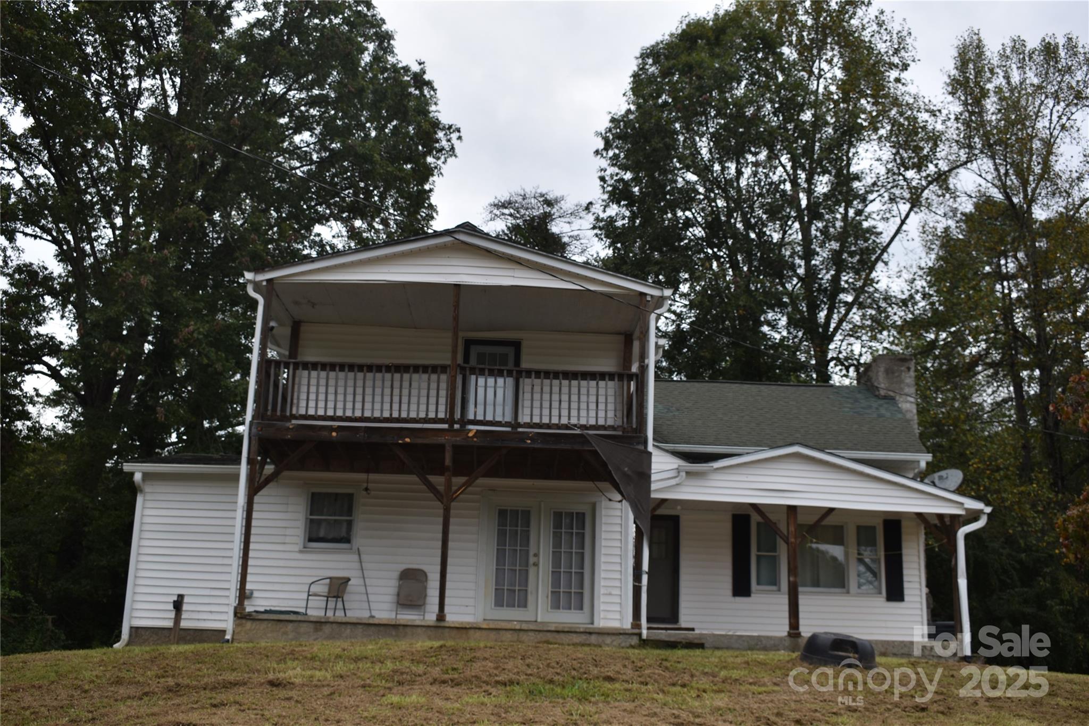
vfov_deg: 35.5
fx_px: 1134
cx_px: 544
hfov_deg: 51.3
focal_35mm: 38
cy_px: 363
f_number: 5.6
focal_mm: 25
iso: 110
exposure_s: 1/125
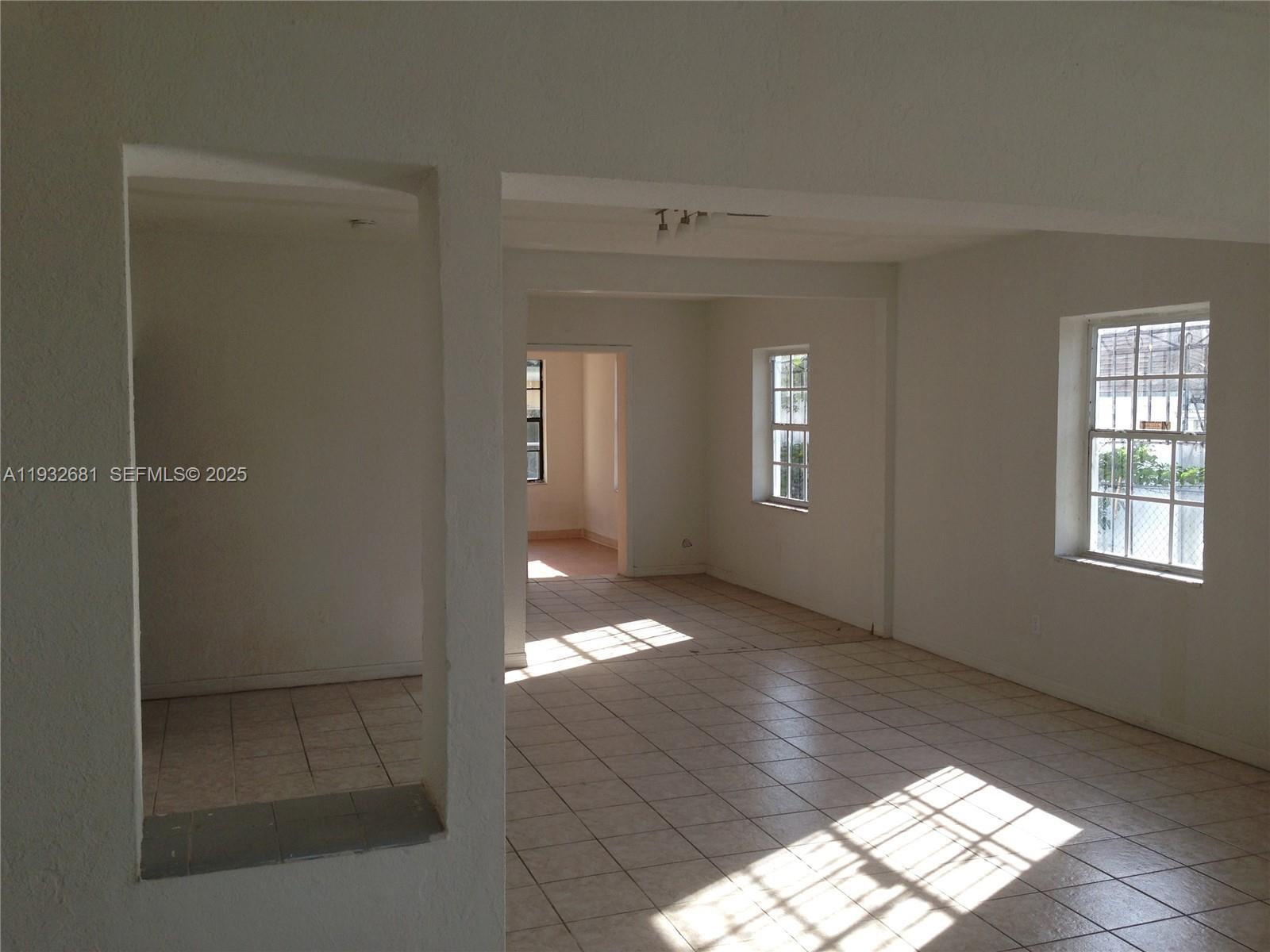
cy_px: 476
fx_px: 1211
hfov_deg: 55.4
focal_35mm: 33
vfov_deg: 42.9
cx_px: 635
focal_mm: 4.13
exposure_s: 1/211
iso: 50
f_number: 2.4
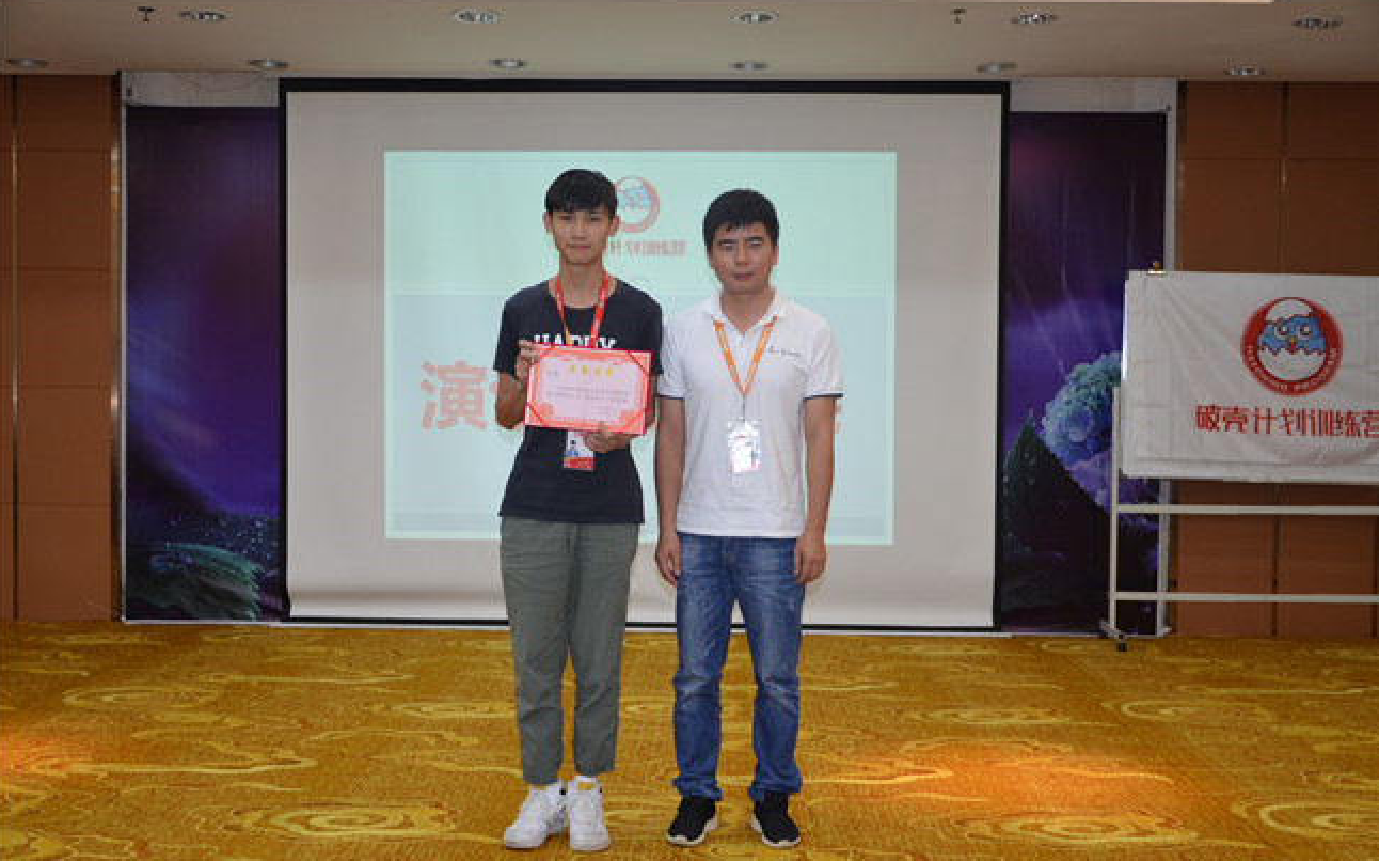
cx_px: 687
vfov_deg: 29.8
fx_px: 1615
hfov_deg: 46.2
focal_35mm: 43
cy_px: 449
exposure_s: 1/60
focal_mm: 28
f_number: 4
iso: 800
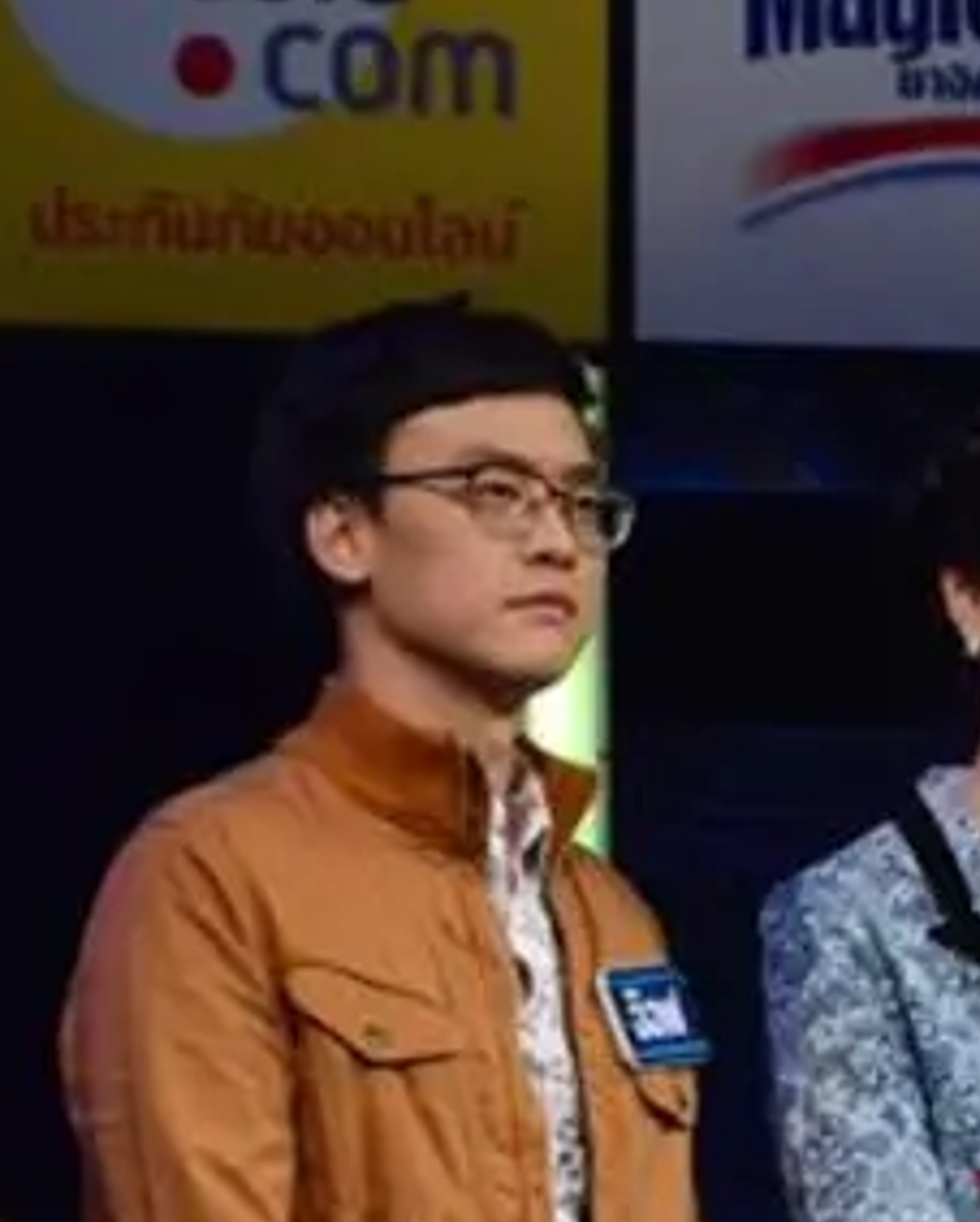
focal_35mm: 657
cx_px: 1606
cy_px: 937
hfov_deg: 2.4
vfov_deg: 2.9
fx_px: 23781
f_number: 7.1
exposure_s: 1/250
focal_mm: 170
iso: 6400
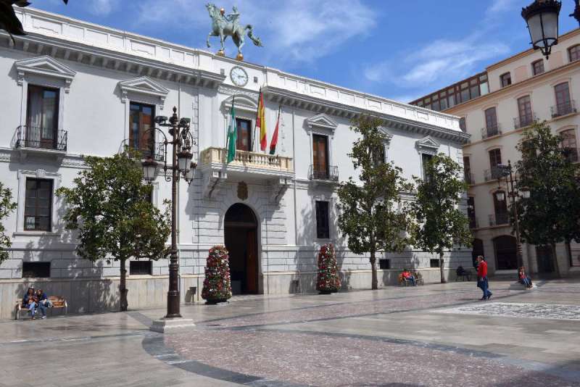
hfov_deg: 58.7
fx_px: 516
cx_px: 290
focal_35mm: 32
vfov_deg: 41.1
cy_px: 194
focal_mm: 32
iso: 250
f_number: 22
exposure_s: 1/160
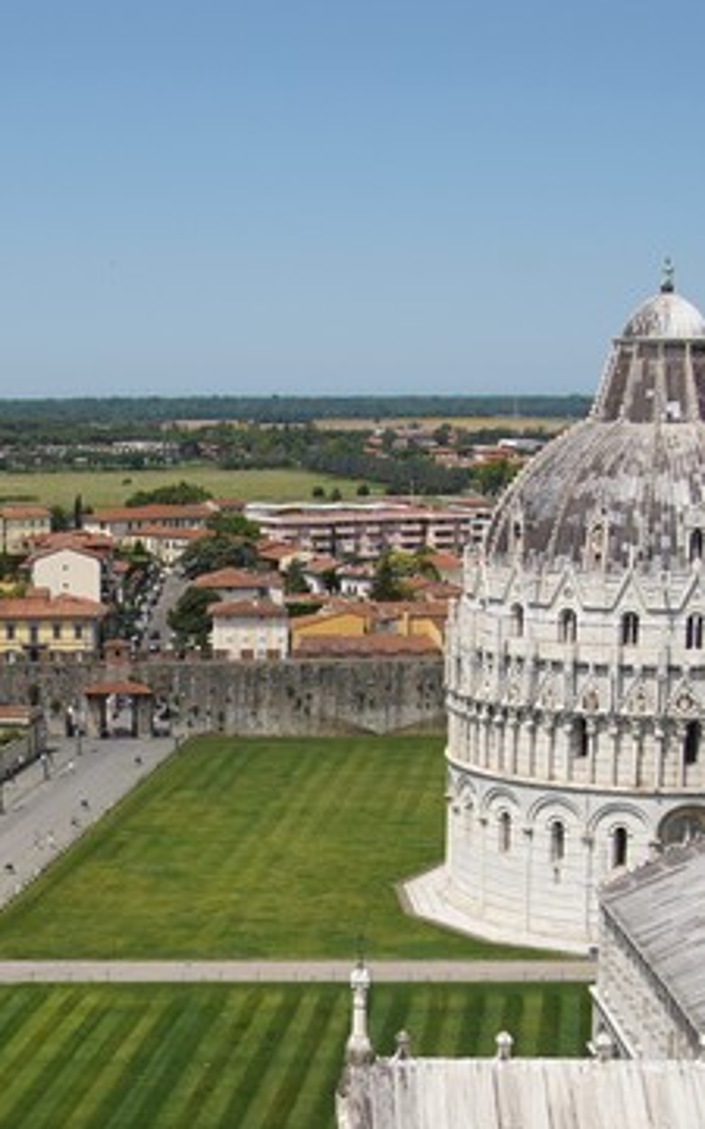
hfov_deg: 18.9
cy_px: 837
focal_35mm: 68
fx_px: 2090
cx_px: 122
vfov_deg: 29.7
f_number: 8
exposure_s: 1/400
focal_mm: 20
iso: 100
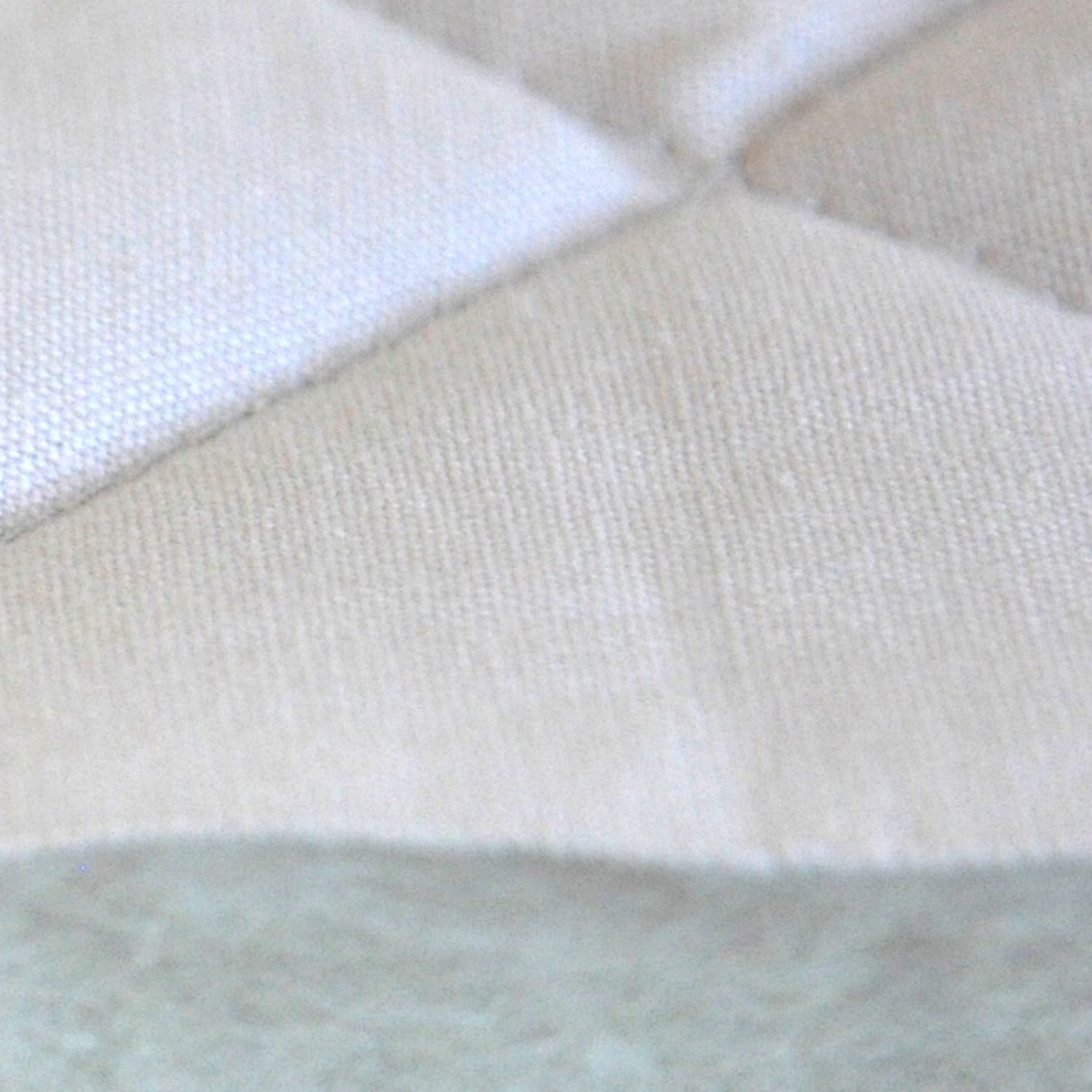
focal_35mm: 411
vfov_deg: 4.3
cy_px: 685
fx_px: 14669
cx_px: -892
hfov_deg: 4.2
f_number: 5.6
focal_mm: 72
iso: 800
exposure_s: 1/60
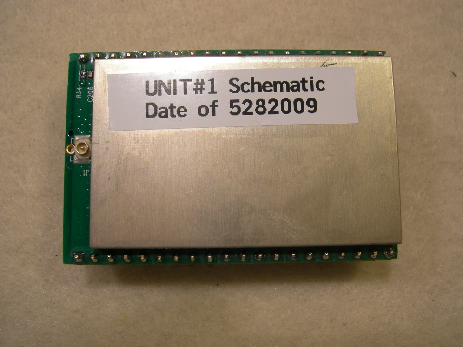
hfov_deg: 50.1
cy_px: 170
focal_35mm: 37
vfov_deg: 38.7
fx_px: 495
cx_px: 232
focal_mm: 7.5
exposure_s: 1/88.1
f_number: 3.4
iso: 64
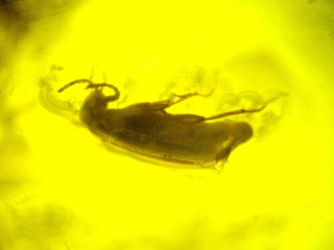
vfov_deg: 14.4
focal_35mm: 103
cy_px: 125
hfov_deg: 19.1
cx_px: 167
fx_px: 994
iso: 400
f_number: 4.9
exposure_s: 1/250
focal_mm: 17
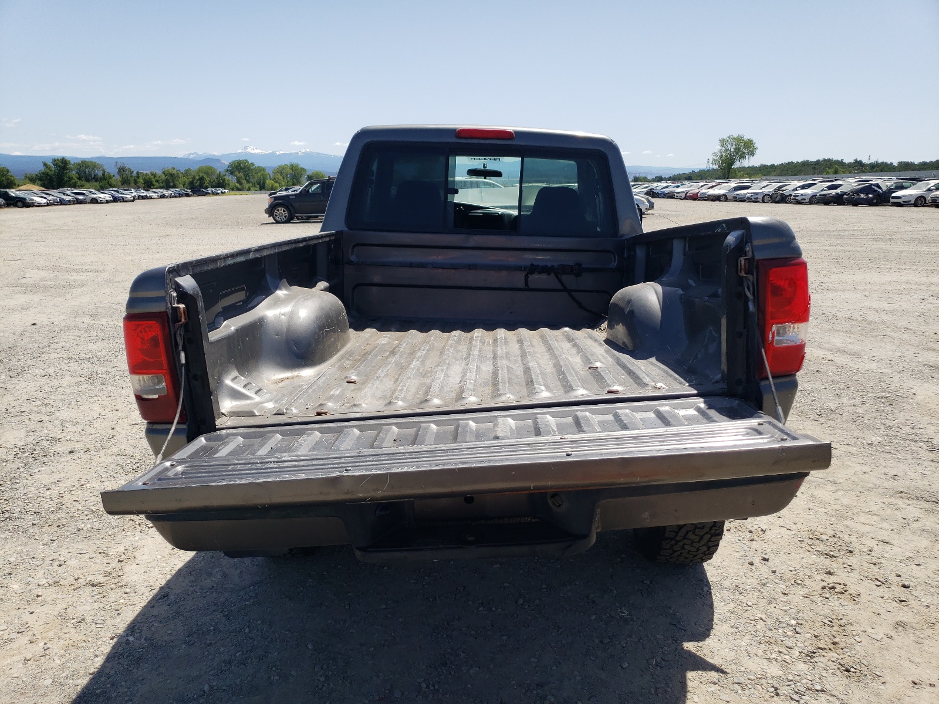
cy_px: 352
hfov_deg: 67.3
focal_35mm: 26
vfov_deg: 53.1
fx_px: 705
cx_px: 470
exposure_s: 1/3333
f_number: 1.5
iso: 50
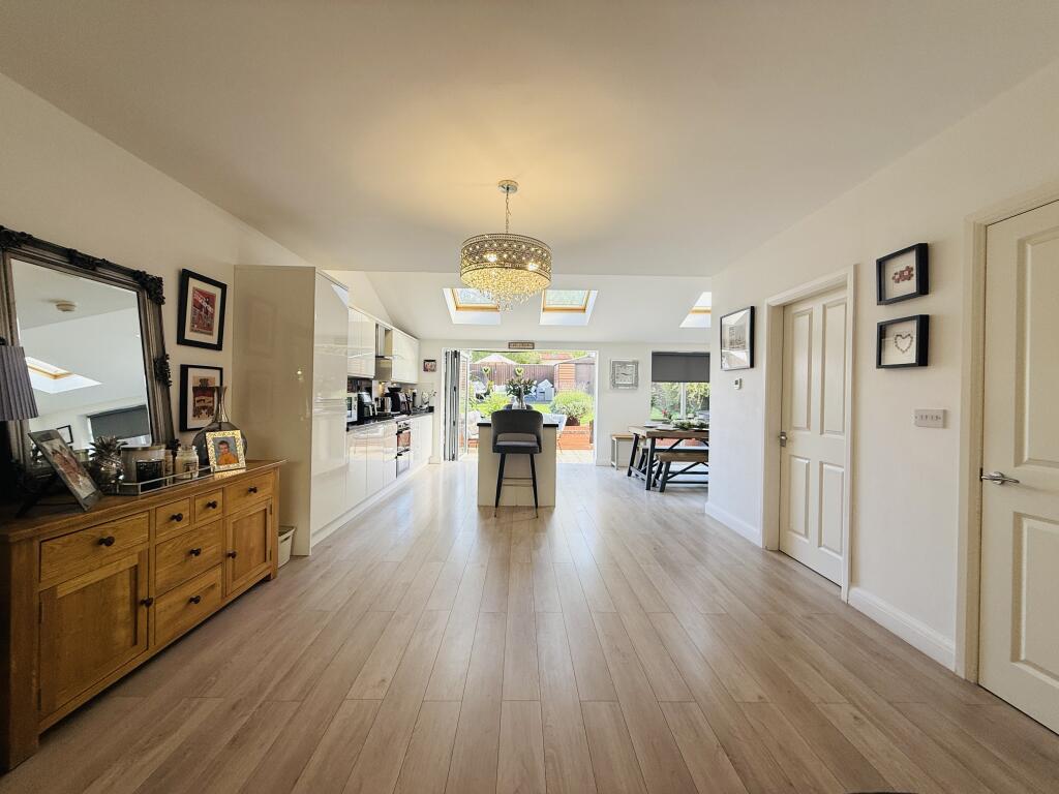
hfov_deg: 102.1
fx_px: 428
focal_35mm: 14
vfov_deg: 85.7
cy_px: 397
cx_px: 530
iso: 64
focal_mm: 2.22
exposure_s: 1/99
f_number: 2.2
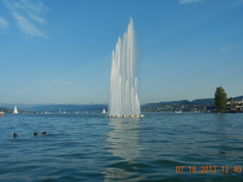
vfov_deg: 38.7
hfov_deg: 50.1
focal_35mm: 37
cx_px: 125
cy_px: 91
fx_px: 260
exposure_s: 1/373
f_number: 7.2
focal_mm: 6.2
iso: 160
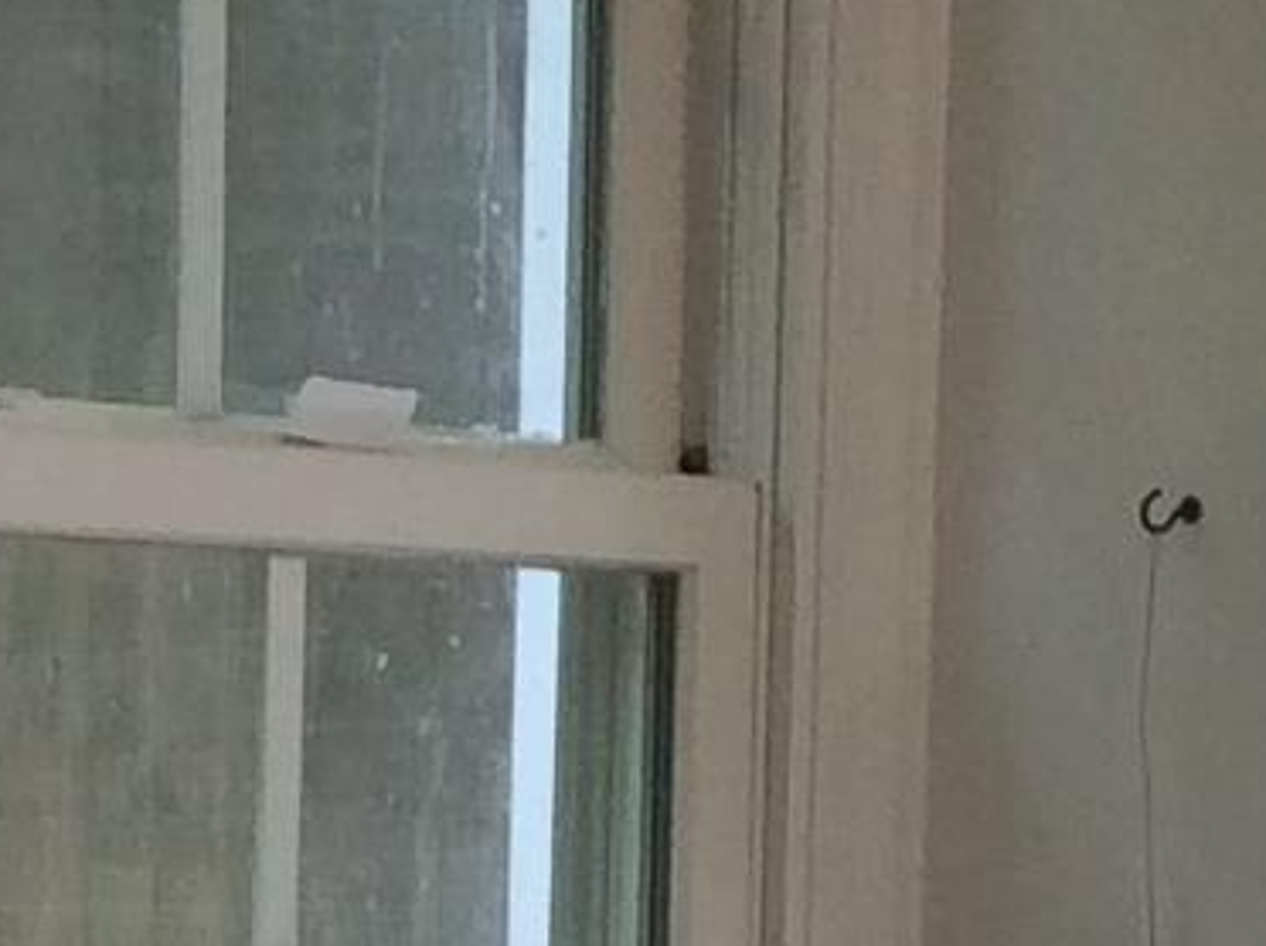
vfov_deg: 6.3
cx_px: 932
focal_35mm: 230
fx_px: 8401
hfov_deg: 8.6
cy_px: 1963
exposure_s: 1/60
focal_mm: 3.3
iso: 50
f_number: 2.4
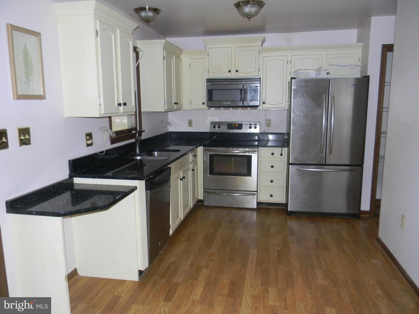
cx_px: 210
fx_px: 339
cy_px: 157
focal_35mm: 28
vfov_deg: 49.7
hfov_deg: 63.4
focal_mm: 5
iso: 205
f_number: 3.5
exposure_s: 1/26
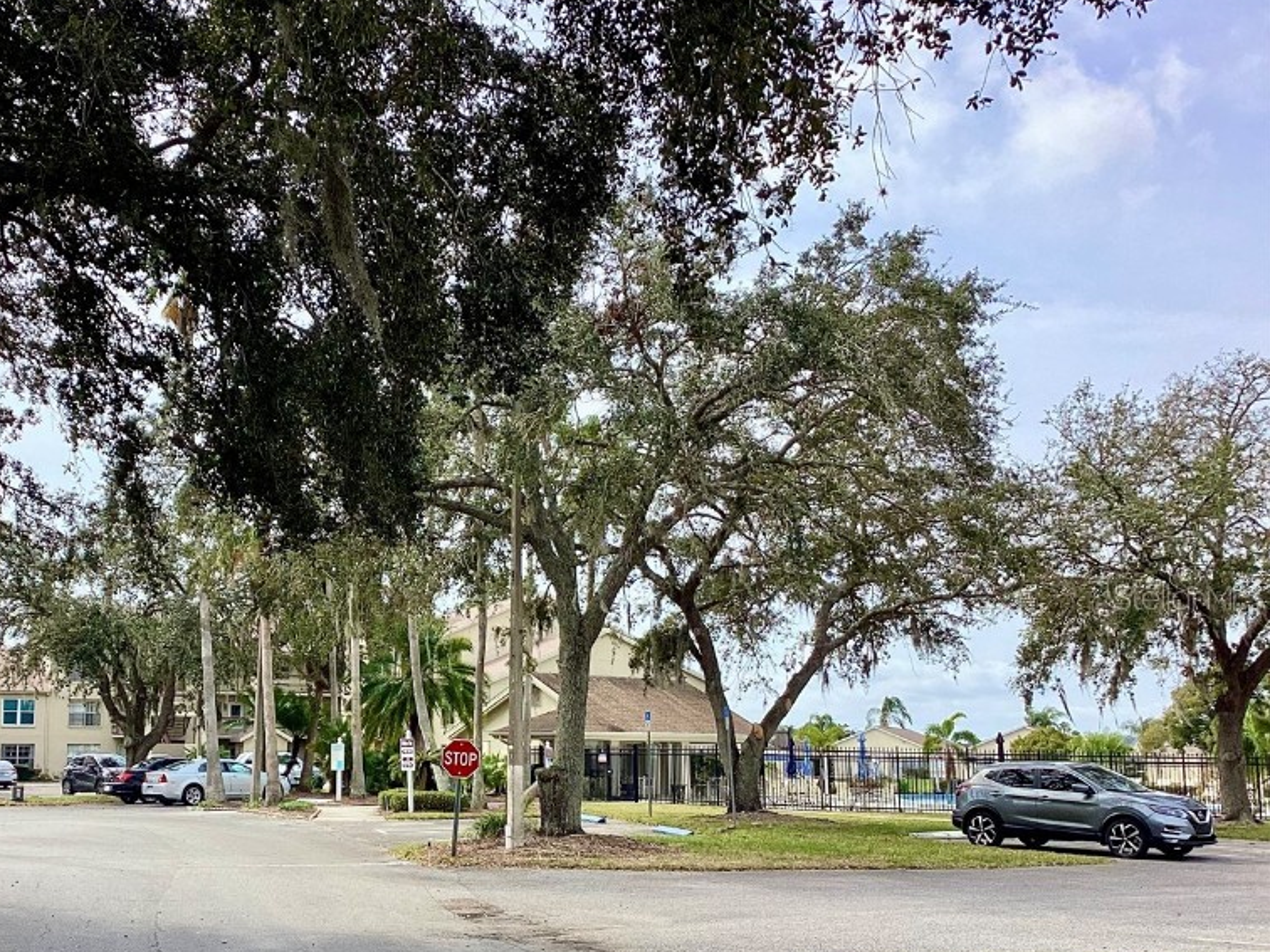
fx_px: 1541
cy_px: 596
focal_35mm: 42
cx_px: 412
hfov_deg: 44.1
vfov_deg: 34.2
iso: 25
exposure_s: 1/916
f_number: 2.4
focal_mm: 3.3
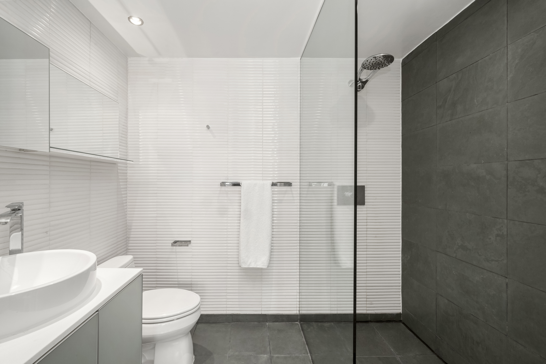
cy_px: 182
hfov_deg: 104.2
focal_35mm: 14
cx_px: 273
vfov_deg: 81.2
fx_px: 212
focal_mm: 14
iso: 1250
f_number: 13
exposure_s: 1/2.5
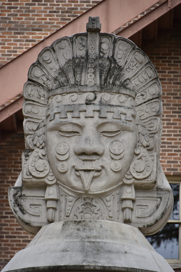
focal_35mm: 250
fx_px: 1884
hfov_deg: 5.5
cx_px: 90
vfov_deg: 8.2
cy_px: 136
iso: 1000
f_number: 5.6
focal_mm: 250
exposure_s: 1/500
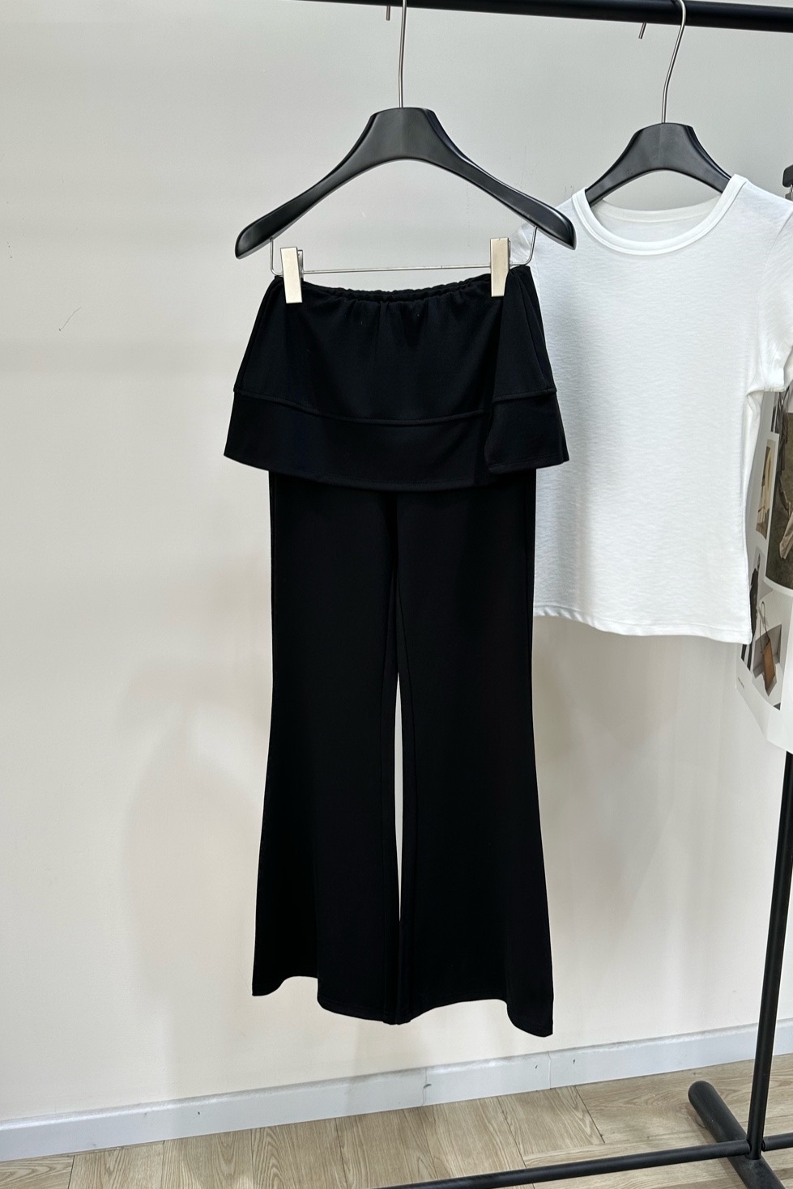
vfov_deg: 63.5
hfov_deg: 45.0
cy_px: 658
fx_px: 958
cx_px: 402
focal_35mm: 29
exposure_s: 1/146
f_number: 1.78
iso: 64
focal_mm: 6.86
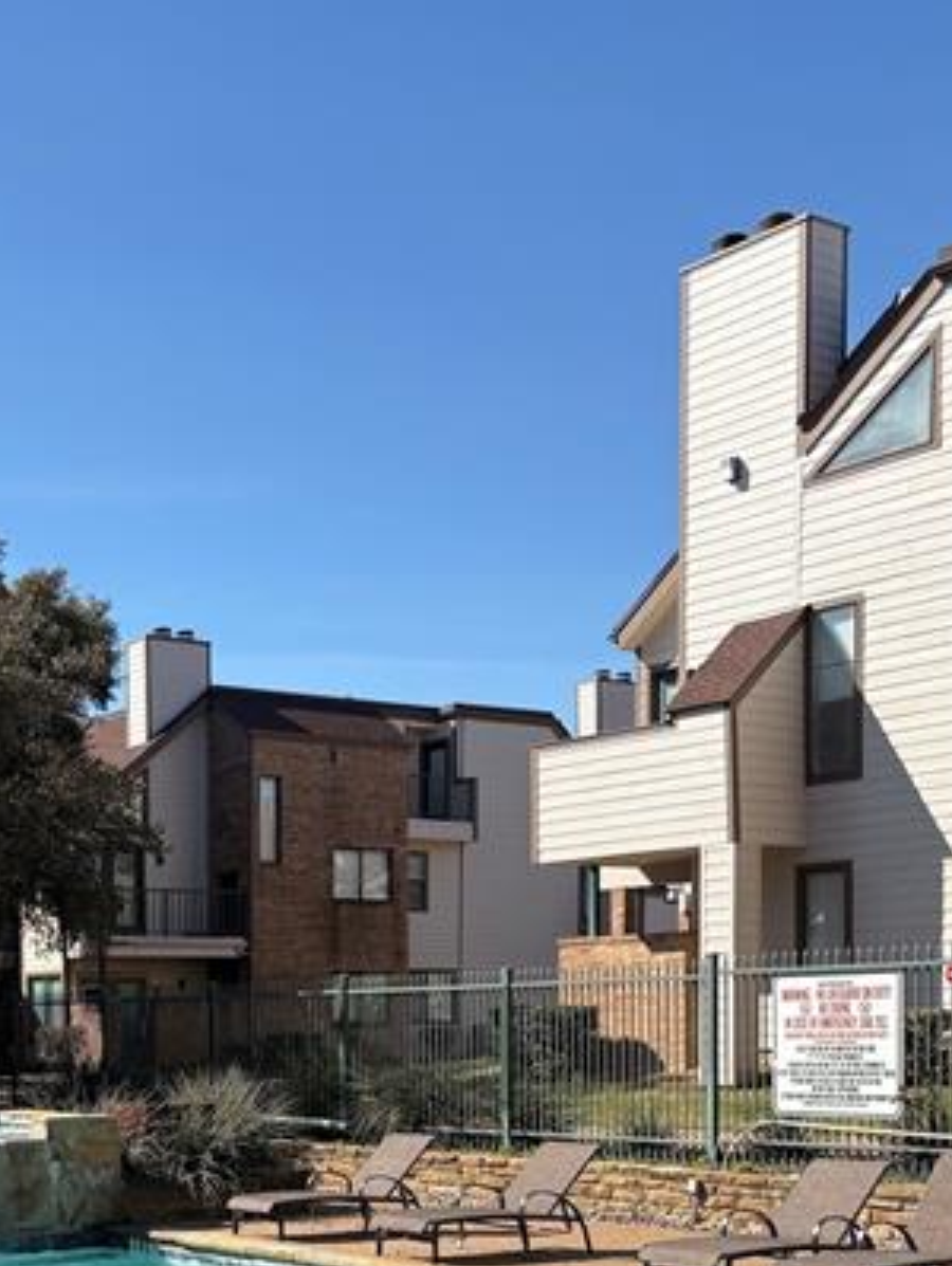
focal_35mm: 50
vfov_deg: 36.1
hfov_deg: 27.9
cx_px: 70
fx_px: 1831
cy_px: 1107
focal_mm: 5.96
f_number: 1.6
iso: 50
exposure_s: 1/2985
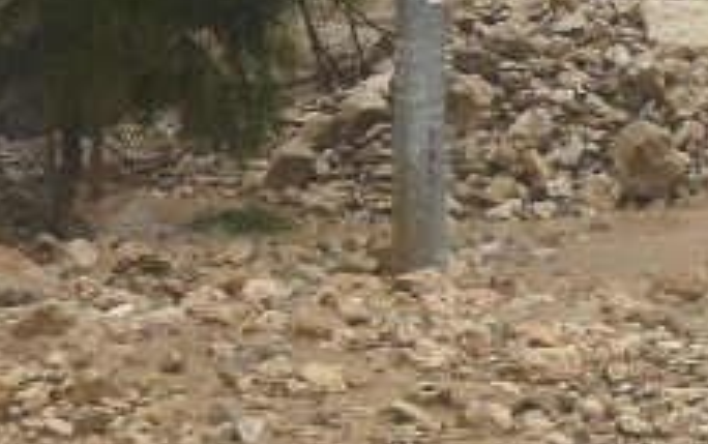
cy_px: -335
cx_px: 1963
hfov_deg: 3.8
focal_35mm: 542
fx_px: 10468
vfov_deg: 2.4
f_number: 6.3
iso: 800
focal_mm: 50
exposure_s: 1/160
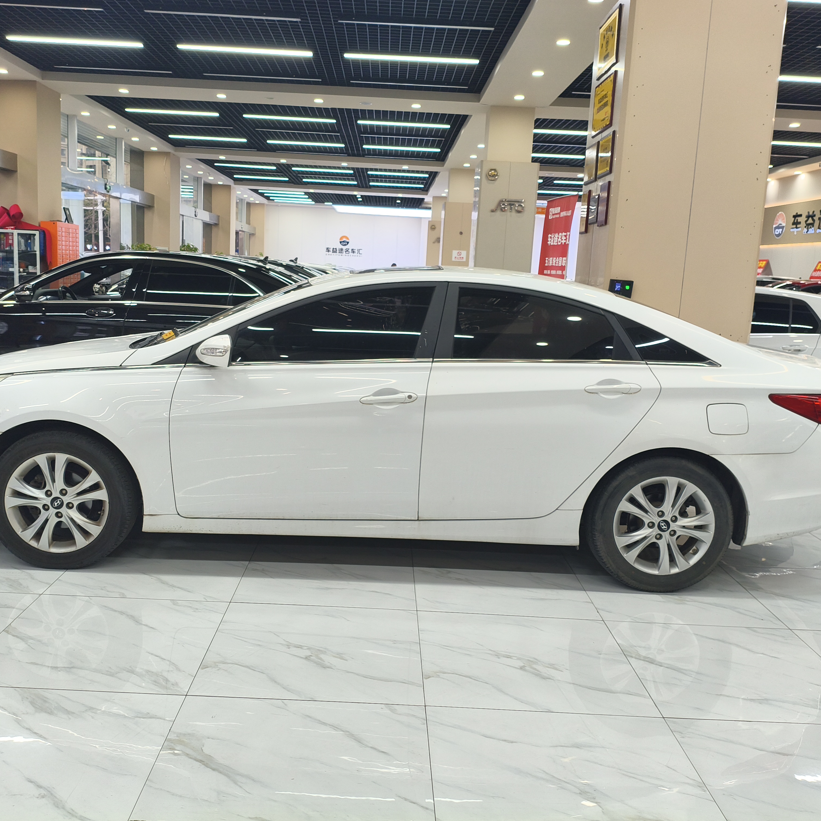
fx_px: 832
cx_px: 386
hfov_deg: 52.5
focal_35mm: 31
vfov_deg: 52.5
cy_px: 407
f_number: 1.5
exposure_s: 1/100
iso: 64
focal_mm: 4.94
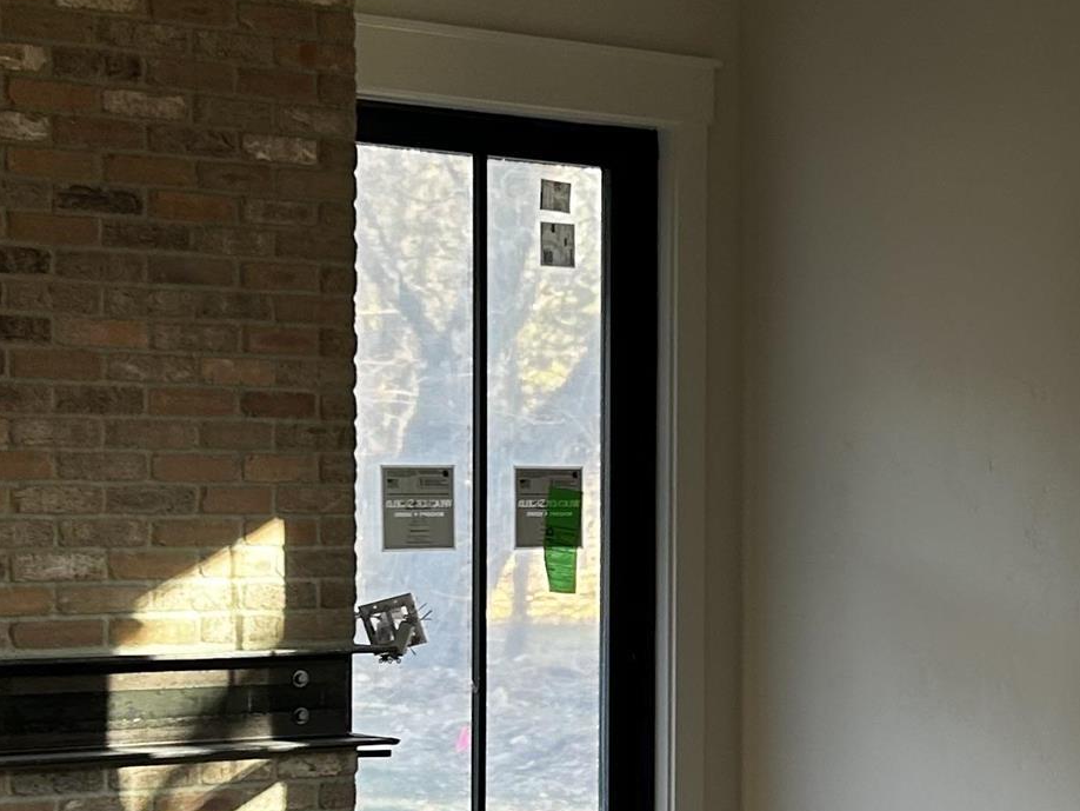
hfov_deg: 22.5
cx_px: 599
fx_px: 2715
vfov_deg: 16.9
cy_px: 584
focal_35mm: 87
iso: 80
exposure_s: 1/60
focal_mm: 5.7
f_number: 1.5
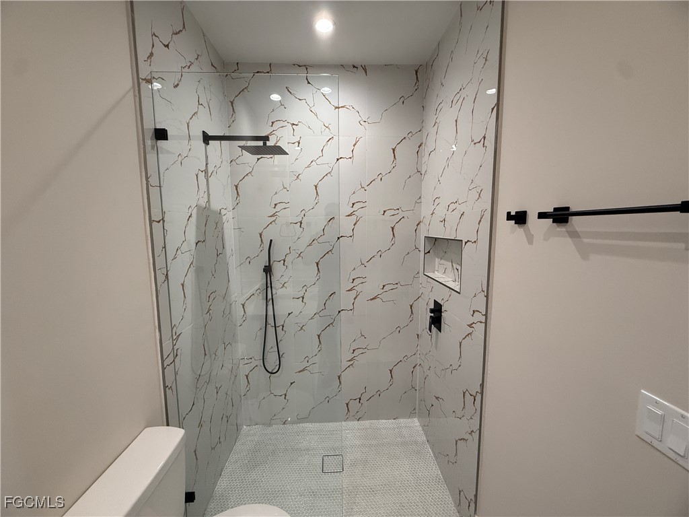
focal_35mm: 14
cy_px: 258
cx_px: 344
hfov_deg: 102.1
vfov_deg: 85.7
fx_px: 279
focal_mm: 2.22
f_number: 2.2
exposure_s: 1/120
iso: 250
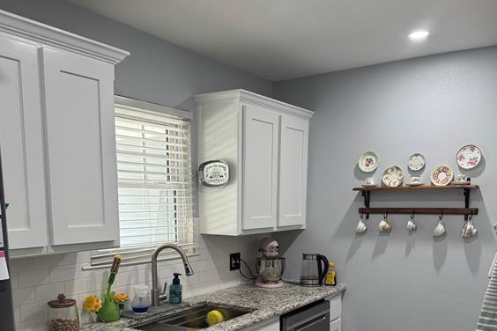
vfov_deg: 37.3
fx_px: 469
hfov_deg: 55.8
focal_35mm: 34
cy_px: 270
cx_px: 247
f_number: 1.78
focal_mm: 6.76
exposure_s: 1/120
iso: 200
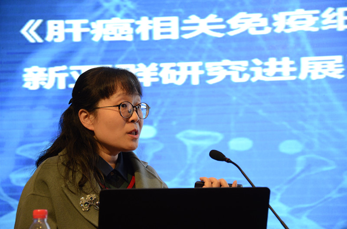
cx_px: 174
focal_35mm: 135
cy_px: 114
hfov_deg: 15.2
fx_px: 1298
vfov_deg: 10.1
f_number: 5.6
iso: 1000
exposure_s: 1/60
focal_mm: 90
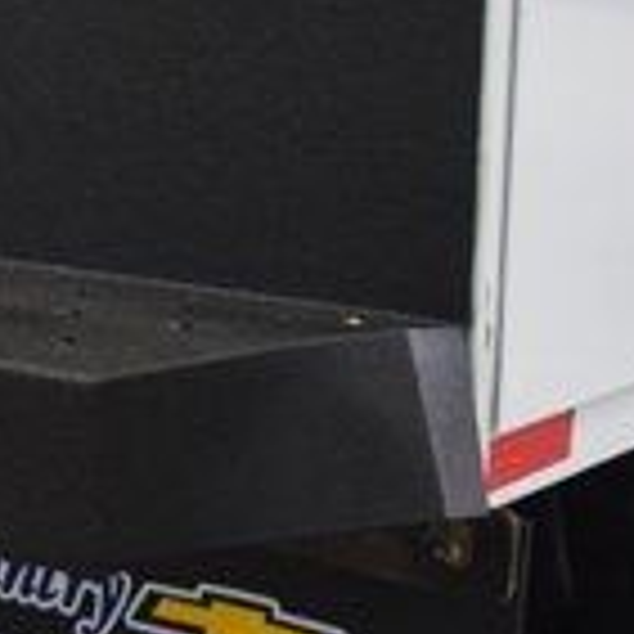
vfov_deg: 12.0
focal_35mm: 145
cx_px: -670
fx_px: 3003
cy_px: 47
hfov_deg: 10.9
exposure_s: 1/60
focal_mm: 25
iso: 1600
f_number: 4
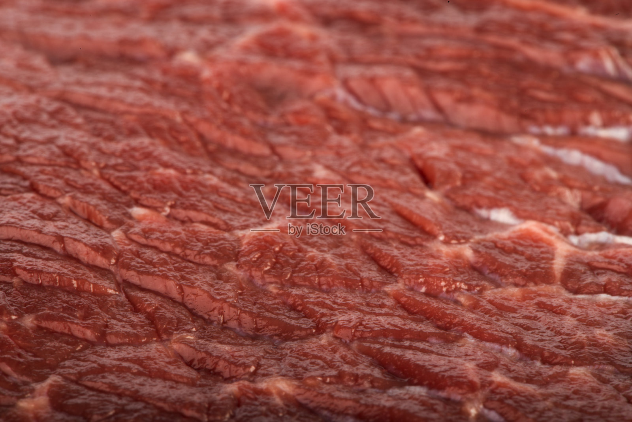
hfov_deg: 19.4
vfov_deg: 13.1
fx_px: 1844
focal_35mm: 105
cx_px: 316
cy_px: 211
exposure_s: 1/200
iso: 100
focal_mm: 105
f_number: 51
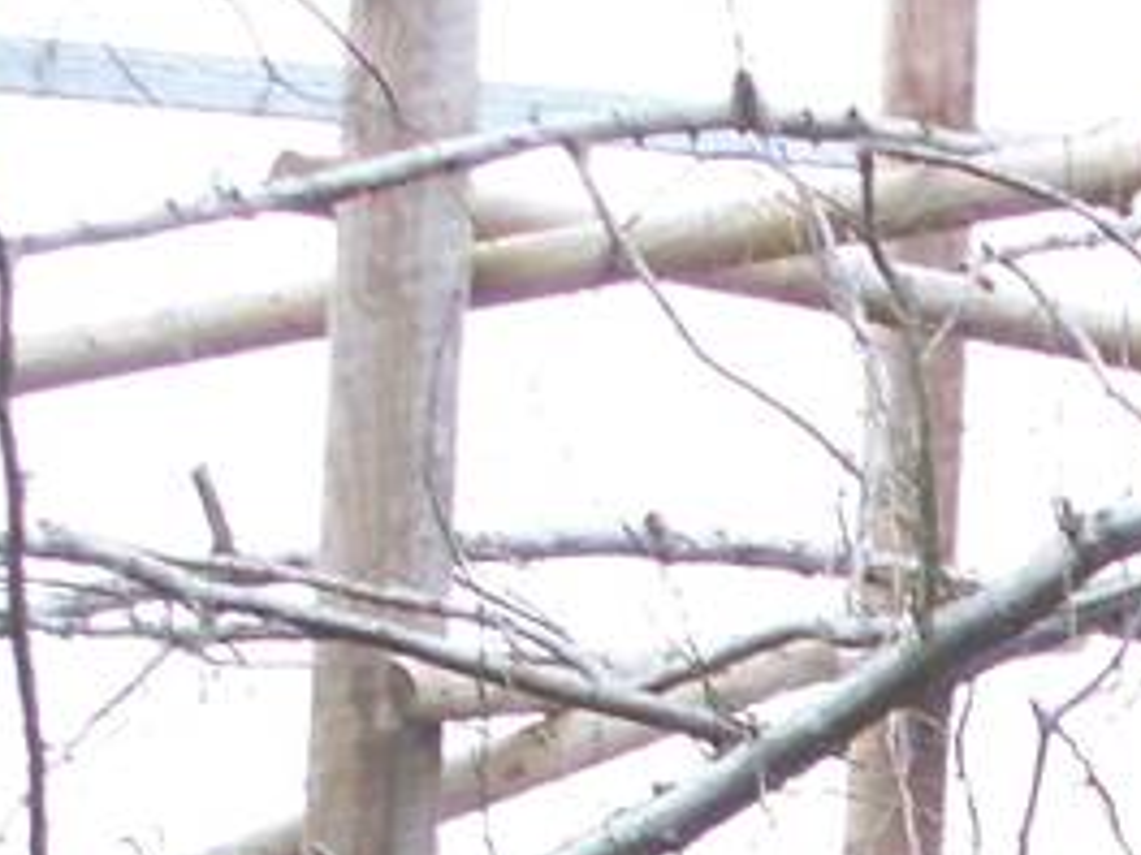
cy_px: 1844
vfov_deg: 6.6
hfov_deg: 8.8
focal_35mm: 218
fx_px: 7186
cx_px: 1755
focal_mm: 7.54
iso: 200
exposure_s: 1/60
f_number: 2.8
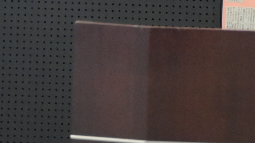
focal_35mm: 952
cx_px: 436
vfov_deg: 1.3
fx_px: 6437
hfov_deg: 2.3
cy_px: -193
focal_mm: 200
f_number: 8
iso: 9000
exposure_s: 1/200
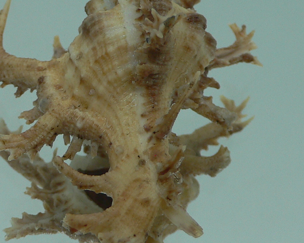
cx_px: 115
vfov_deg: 18.9
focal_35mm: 81
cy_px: 102
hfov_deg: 23.5
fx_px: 729
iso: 80
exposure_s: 1/60
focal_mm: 4.6
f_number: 2.8
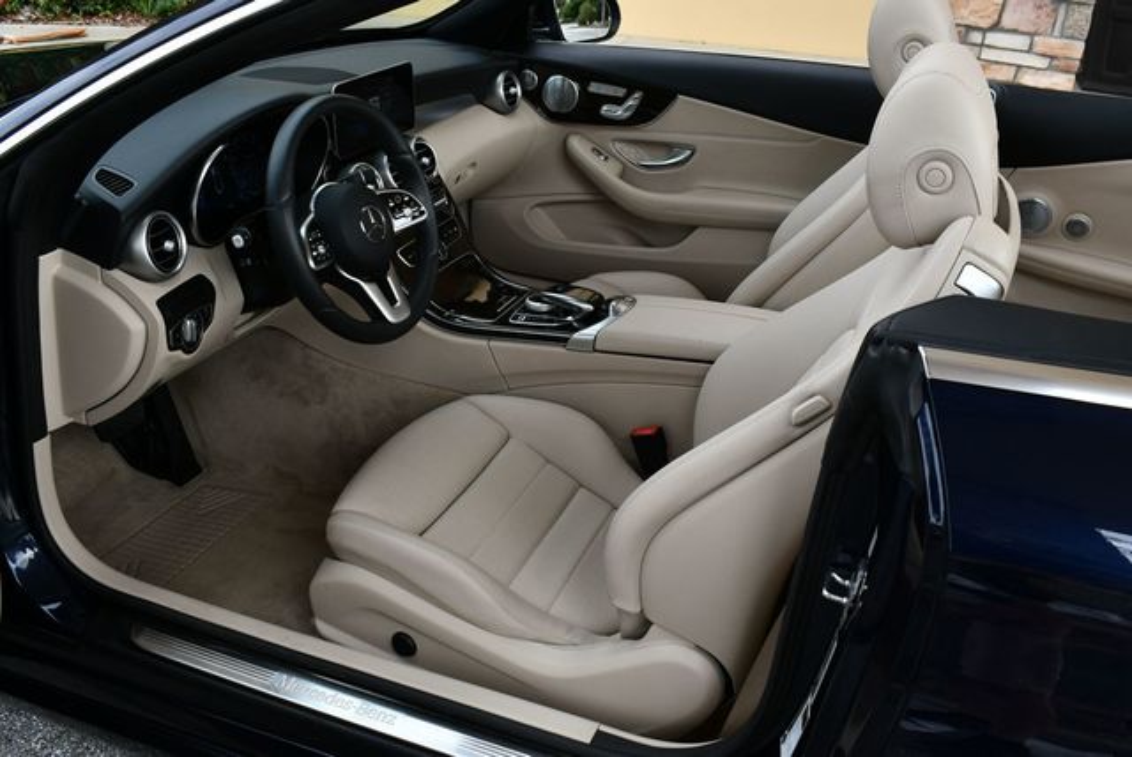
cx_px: 566
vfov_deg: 36.9
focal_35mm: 36
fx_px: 1133
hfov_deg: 53.1
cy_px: 378
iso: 220
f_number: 5.6
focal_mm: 18
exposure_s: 1/250
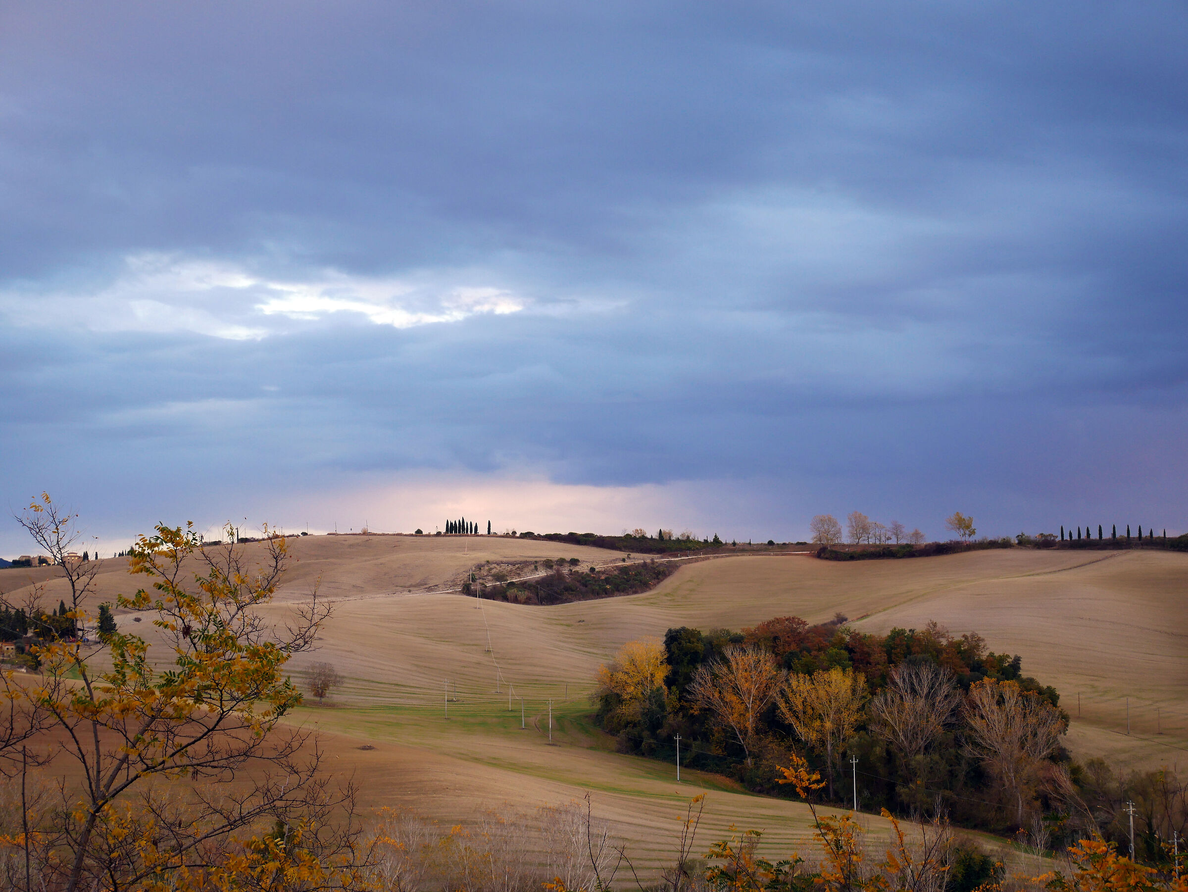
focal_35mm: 64
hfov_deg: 30.3
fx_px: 2197
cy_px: 446
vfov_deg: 22.9
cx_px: 594
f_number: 5.6
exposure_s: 1/80
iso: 200
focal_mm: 32
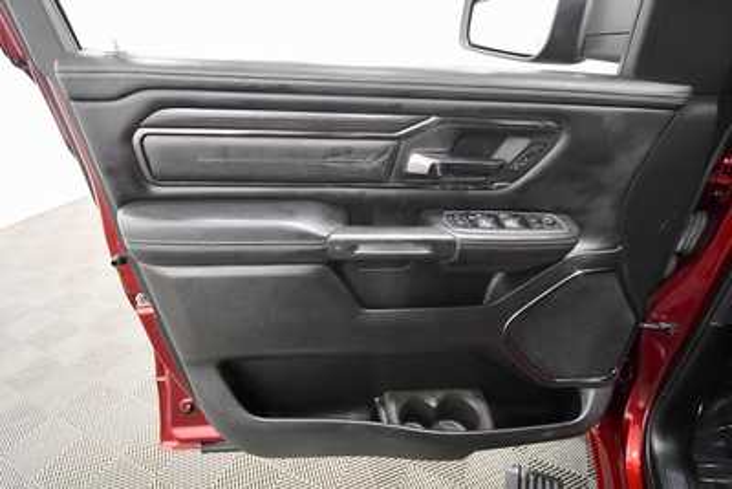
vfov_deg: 67.4
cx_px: 366
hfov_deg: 90.0
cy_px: 244
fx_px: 366
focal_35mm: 18
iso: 3200
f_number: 4.8
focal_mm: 12
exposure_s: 1/100
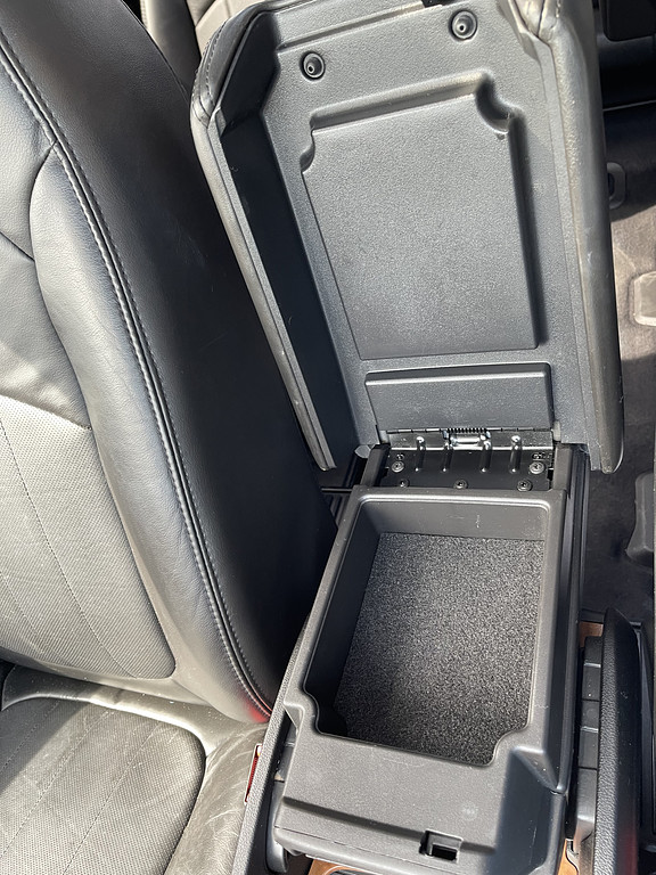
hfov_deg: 54.9
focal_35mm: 25
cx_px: 328
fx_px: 632
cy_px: 438
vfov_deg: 69.4
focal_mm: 5.1
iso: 125
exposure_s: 1/92
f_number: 1.6
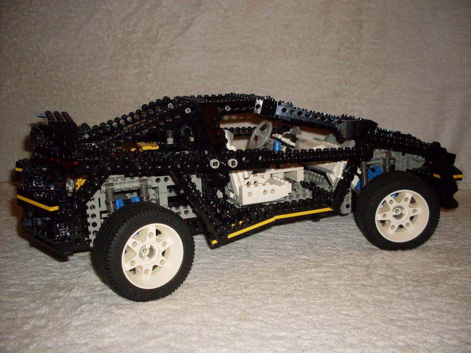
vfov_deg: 37.7
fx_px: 517
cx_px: 236
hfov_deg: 49.0
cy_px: 176
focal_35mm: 38
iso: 100
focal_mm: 6.3
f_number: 2.8
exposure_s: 1/45
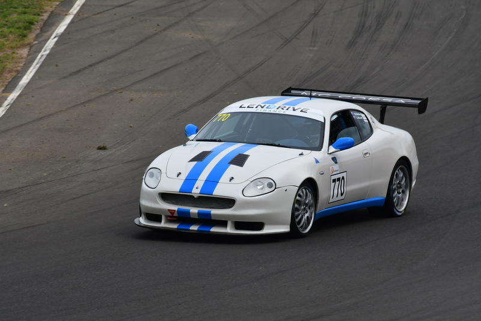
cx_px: 240
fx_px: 10024
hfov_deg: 2.7
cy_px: 160
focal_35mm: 750
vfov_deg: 1.8
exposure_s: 1/640
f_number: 11
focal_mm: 500
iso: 400
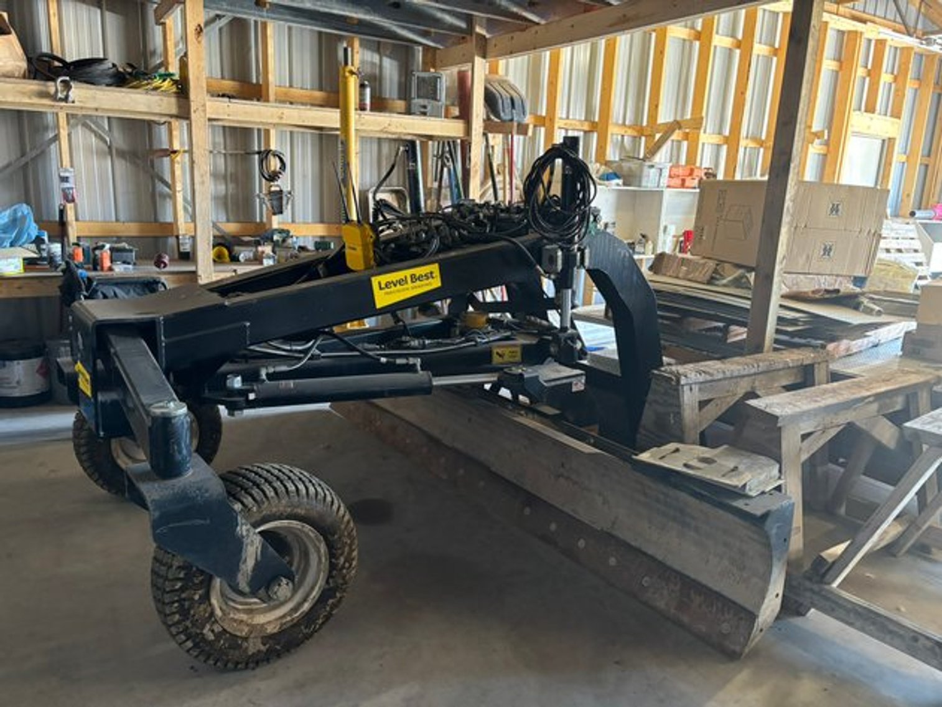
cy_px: 354
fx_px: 707
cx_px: 471
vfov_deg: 53.1
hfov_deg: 67.3
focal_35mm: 26
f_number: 1.6
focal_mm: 5.96
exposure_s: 1/60
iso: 400
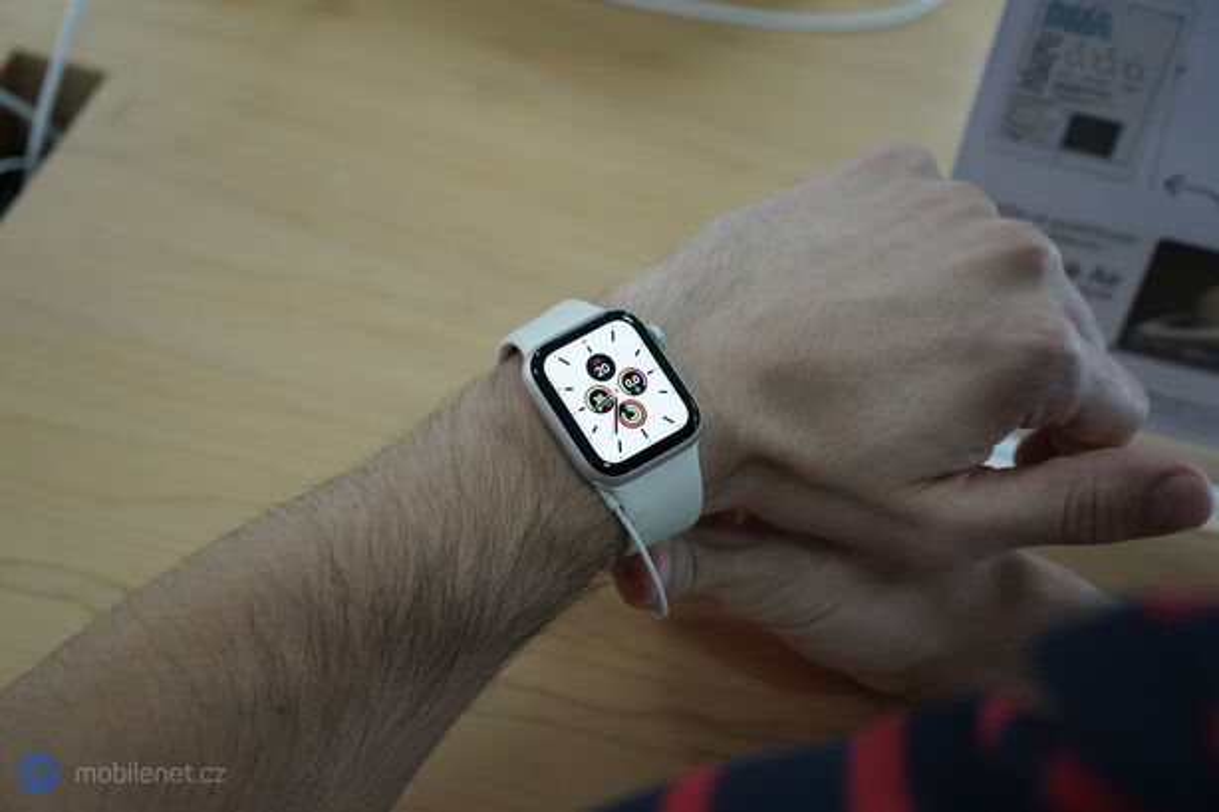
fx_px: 1862
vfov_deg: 24.6
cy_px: 406
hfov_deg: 36.3
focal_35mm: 55
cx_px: 610
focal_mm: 55
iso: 5000
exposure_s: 1/320
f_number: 5.6
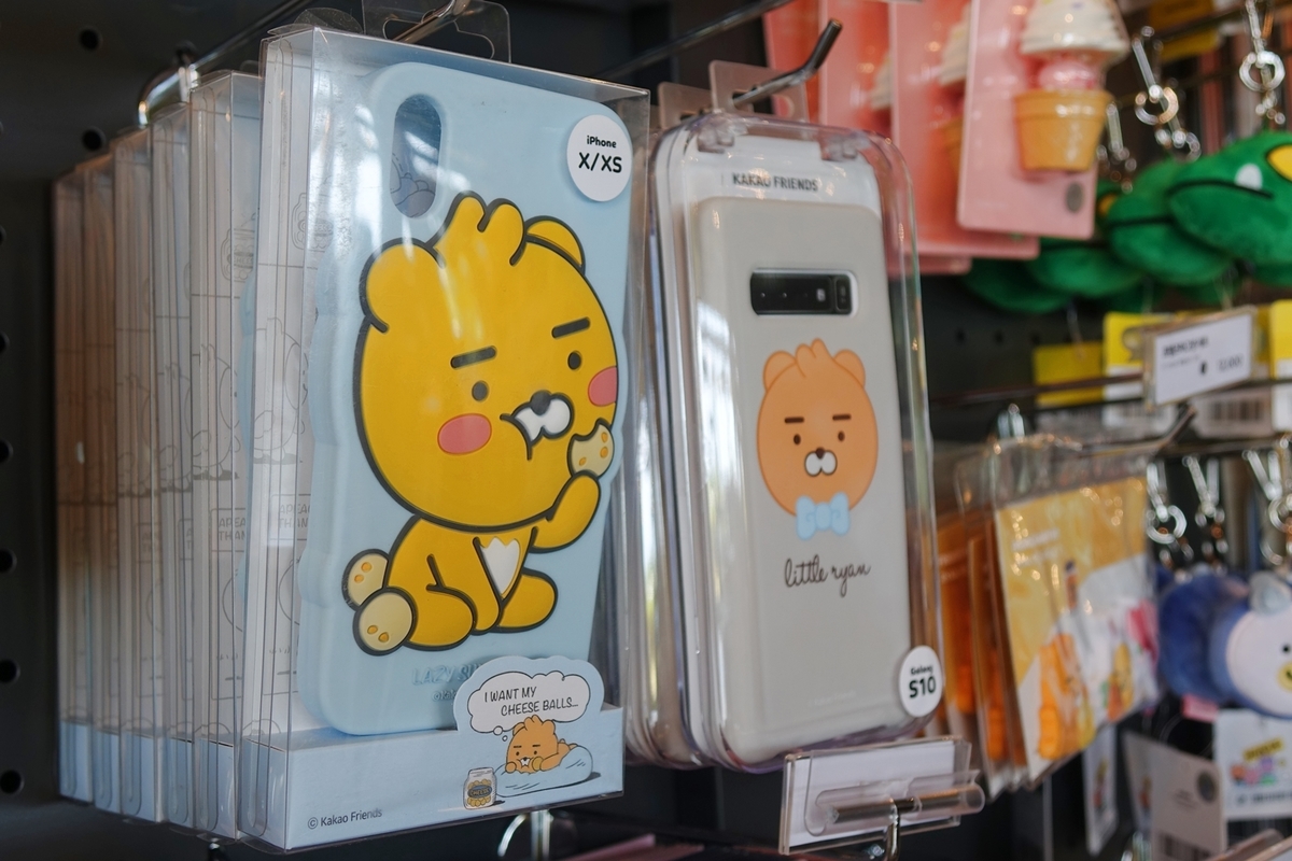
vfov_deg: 33.4
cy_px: 430
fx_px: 1435
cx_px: 646
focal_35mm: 40
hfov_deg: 48.5
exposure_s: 1/50
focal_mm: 14.84
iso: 100
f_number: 2.8
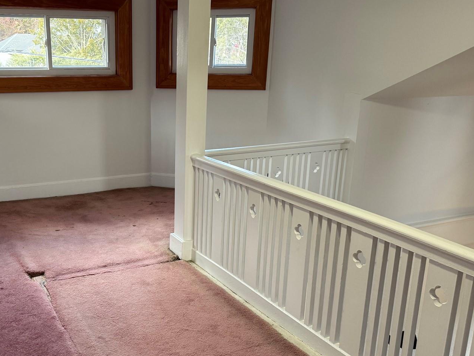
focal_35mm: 39
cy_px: 203
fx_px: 534
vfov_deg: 36.8
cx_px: 155
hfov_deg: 47.0
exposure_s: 1/60
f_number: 1.78
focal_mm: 6.76
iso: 160
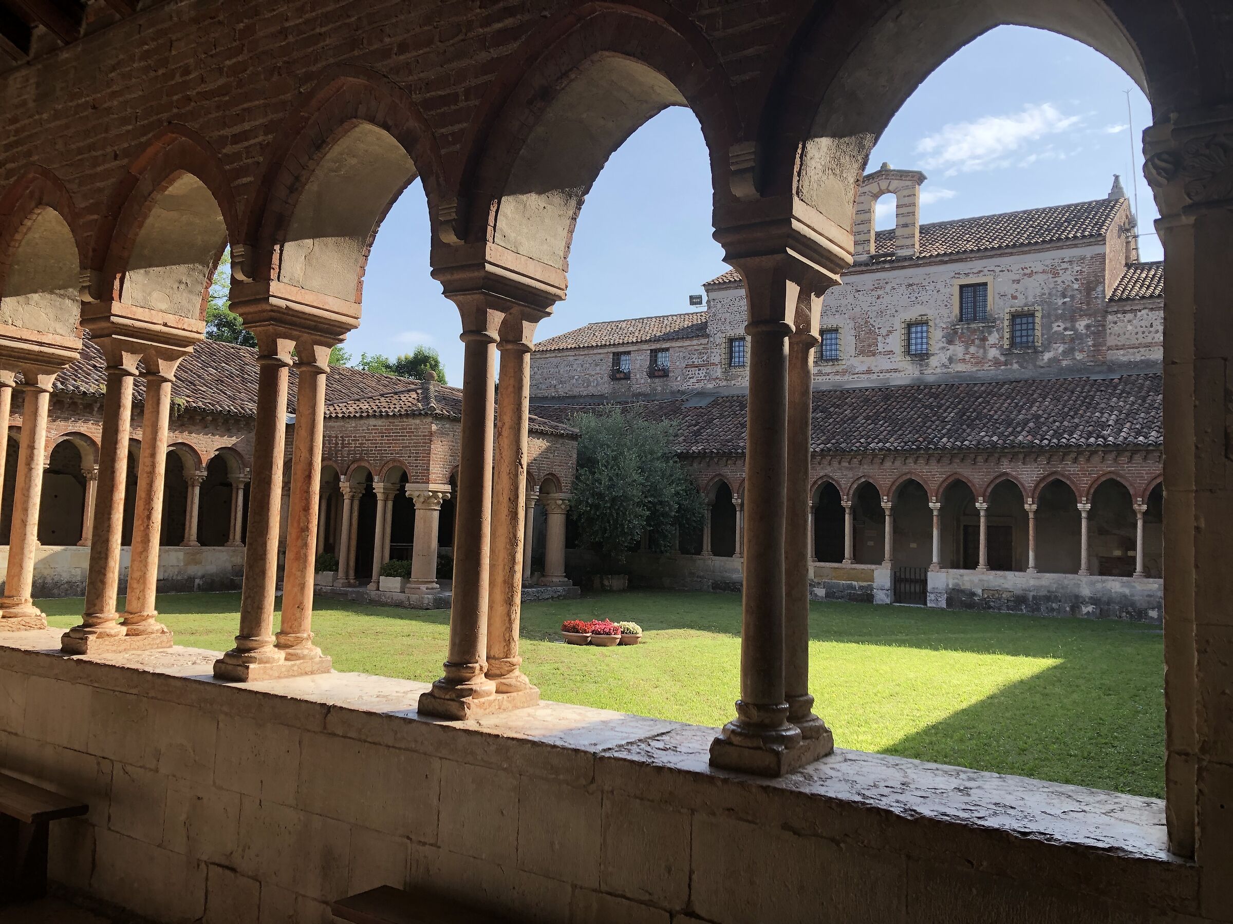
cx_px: 616
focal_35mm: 28
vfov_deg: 49.7
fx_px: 997
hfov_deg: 63.4
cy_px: 462
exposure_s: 1/684
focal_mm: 3.99
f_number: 1.8
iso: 20
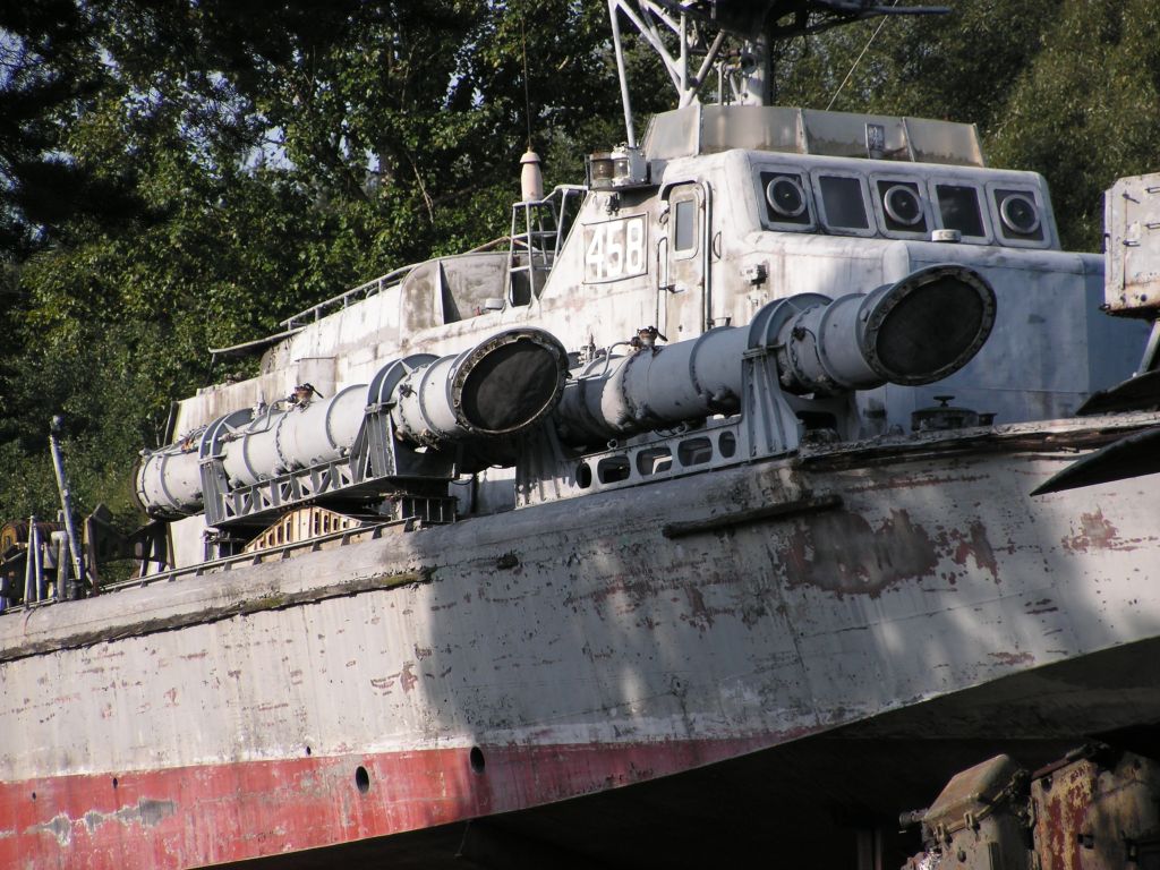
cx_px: 580
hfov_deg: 9.7
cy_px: 435
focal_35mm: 204
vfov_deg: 7.3
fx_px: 6836
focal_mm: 34.1
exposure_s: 1/500
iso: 50
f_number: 3.3
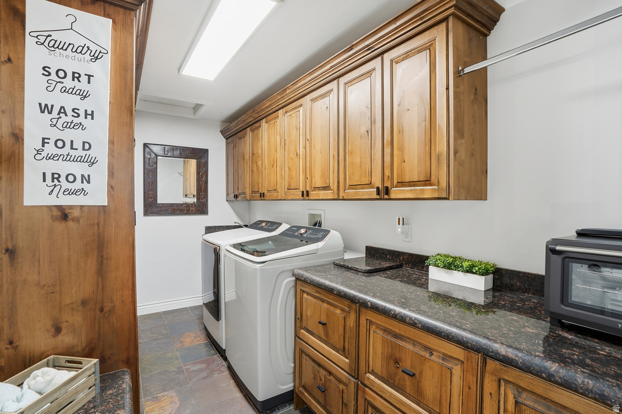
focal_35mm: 16
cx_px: 311
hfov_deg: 96.8
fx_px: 276
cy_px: 207
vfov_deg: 73.7
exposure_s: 1/50
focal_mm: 16
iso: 250
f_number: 9
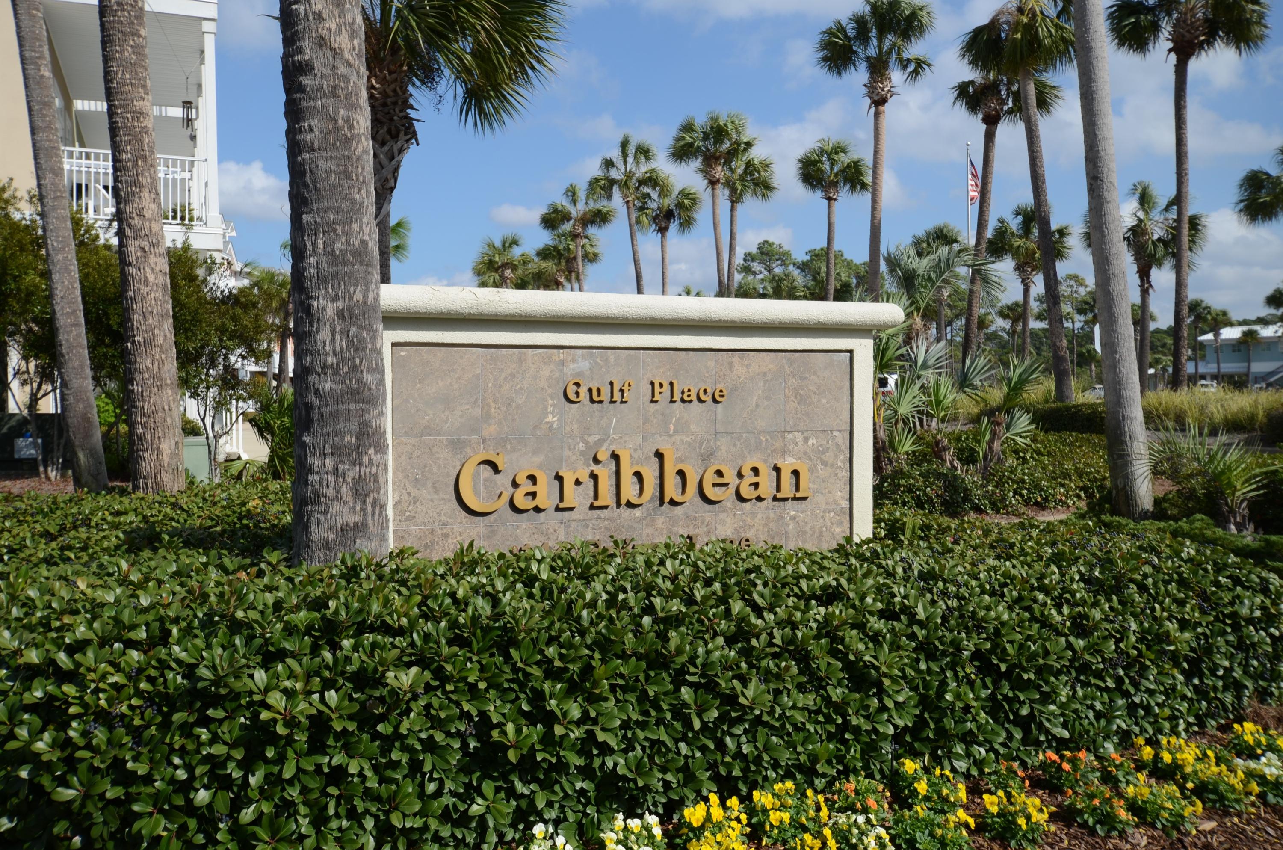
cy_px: 425
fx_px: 1174
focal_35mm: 33
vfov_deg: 39.8
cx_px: 642
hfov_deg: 57.3
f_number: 8
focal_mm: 22
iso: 100
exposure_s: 1/250
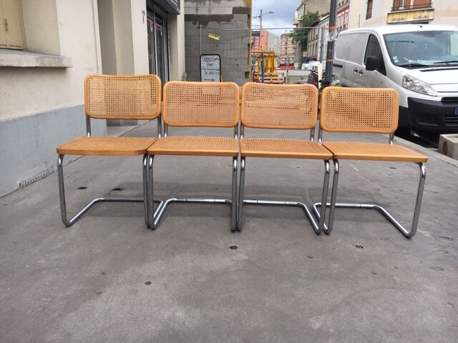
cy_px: 172
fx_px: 384
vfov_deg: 48.2
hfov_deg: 61.7
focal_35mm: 29
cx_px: 229
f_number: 2.2
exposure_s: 1/1261
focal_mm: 4.15
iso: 25
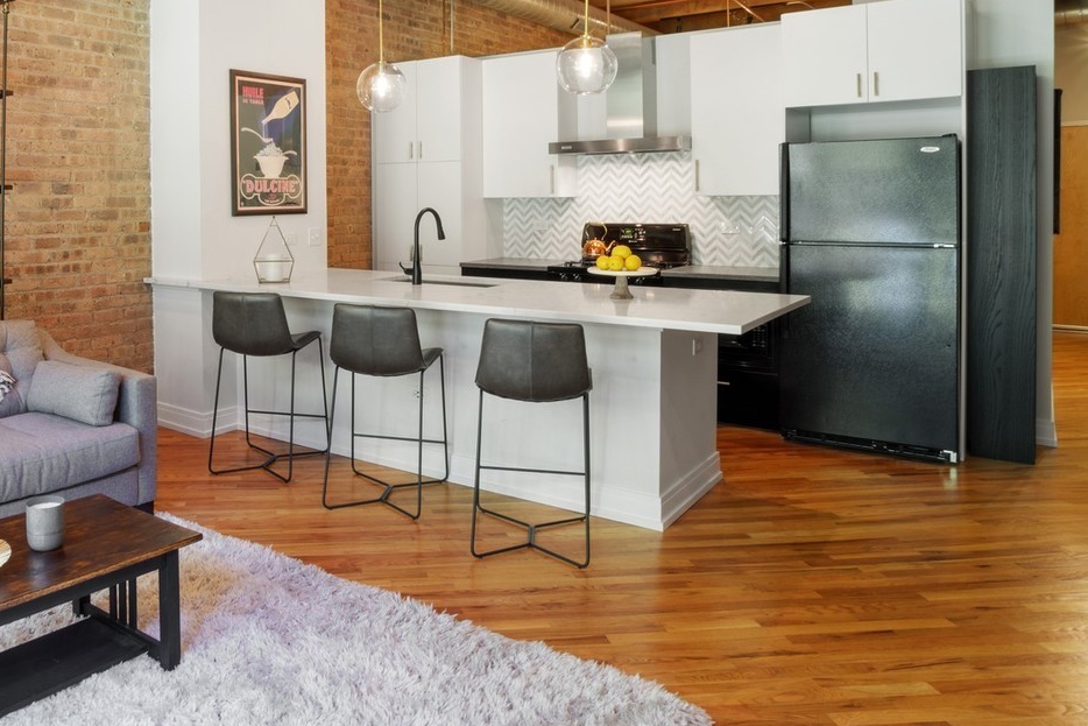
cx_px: 312
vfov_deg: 47.9
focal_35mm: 26
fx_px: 786
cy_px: 192
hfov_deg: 66.3
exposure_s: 15
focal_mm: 15
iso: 100
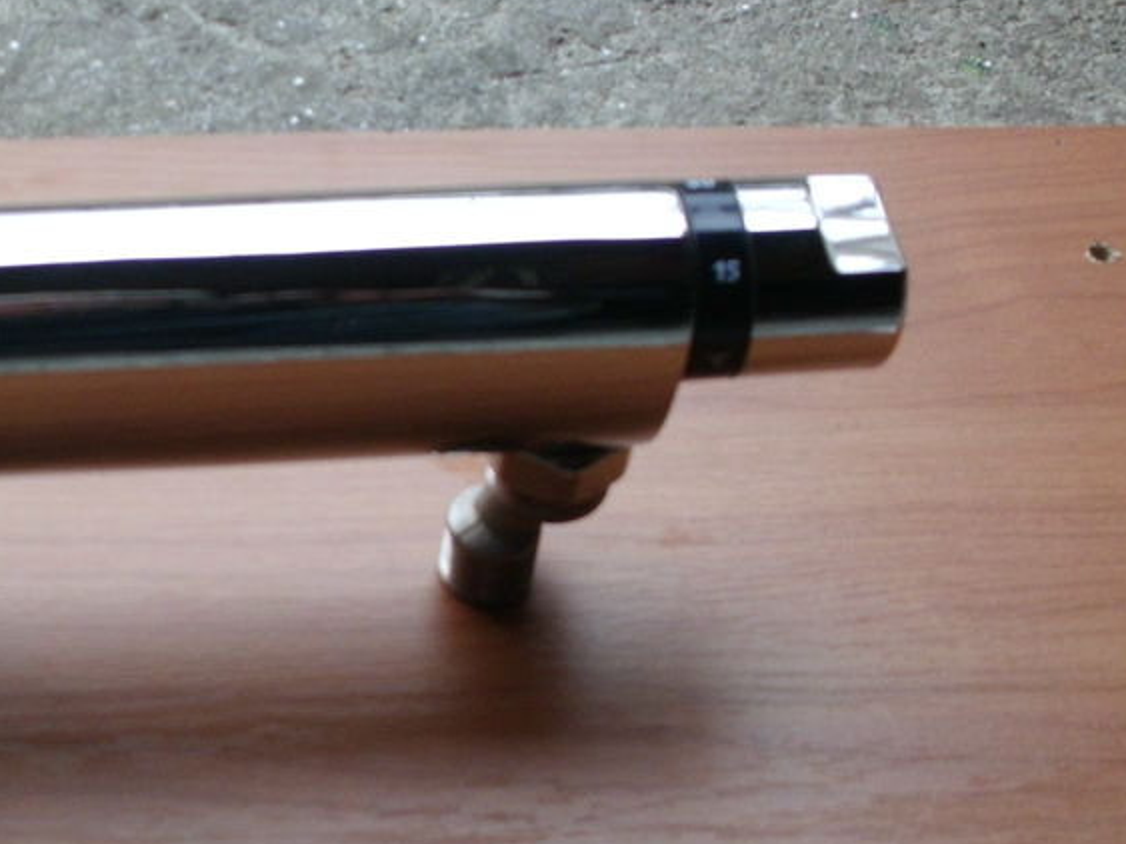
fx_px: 2081
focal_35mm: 64
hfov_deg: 29.3
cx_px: 160
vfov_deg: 22.9
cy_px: 470
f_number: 7.3
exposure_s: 1/60
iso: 100
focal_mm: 6.3
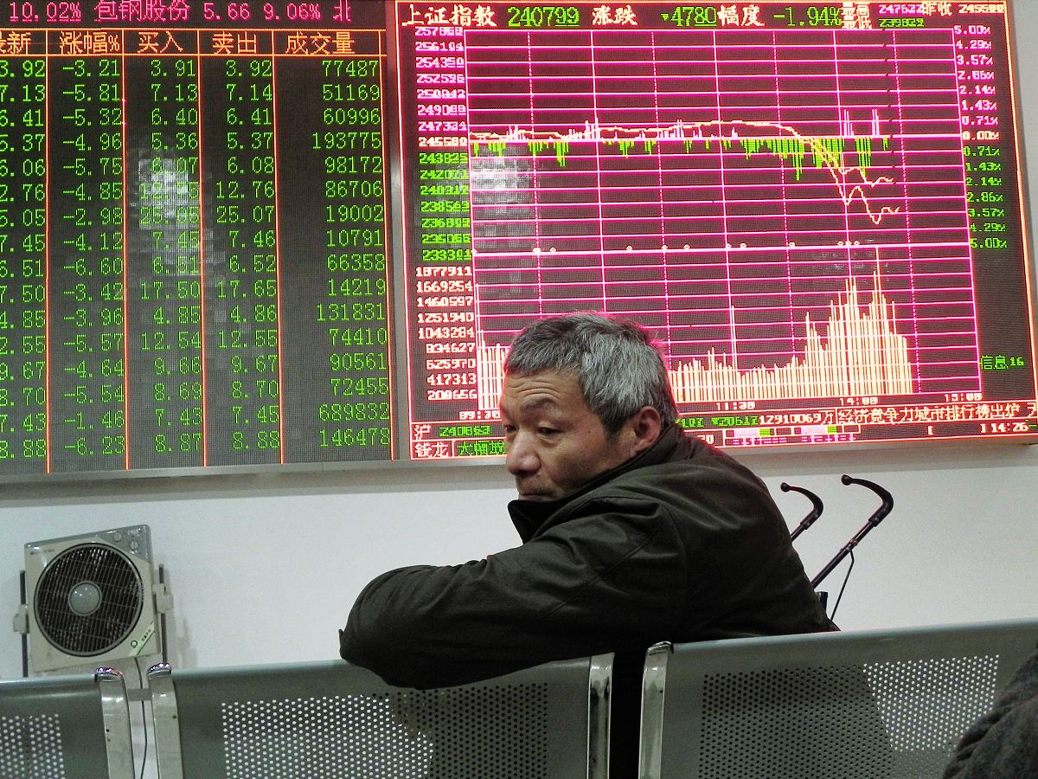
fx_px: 1379
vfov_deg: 31.5
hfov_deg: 41.2
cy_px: 390
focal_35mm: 46
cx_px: 519
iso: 299
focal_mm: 8.2
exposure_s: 1/30
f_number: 3.2
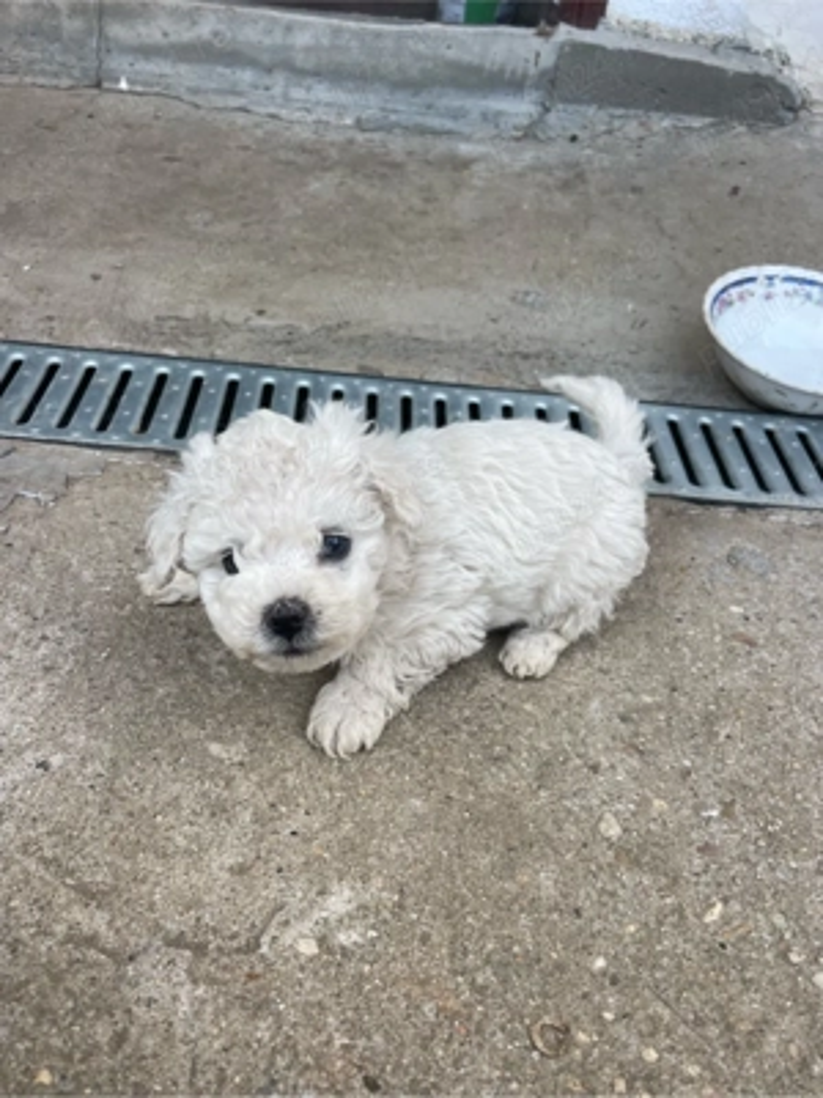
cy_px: 549
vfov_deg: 69.4
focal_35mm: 25
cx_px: 412
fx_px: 793
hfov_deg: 54.9
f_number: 1.6
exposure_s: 1/212
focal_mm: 5.1
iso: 32
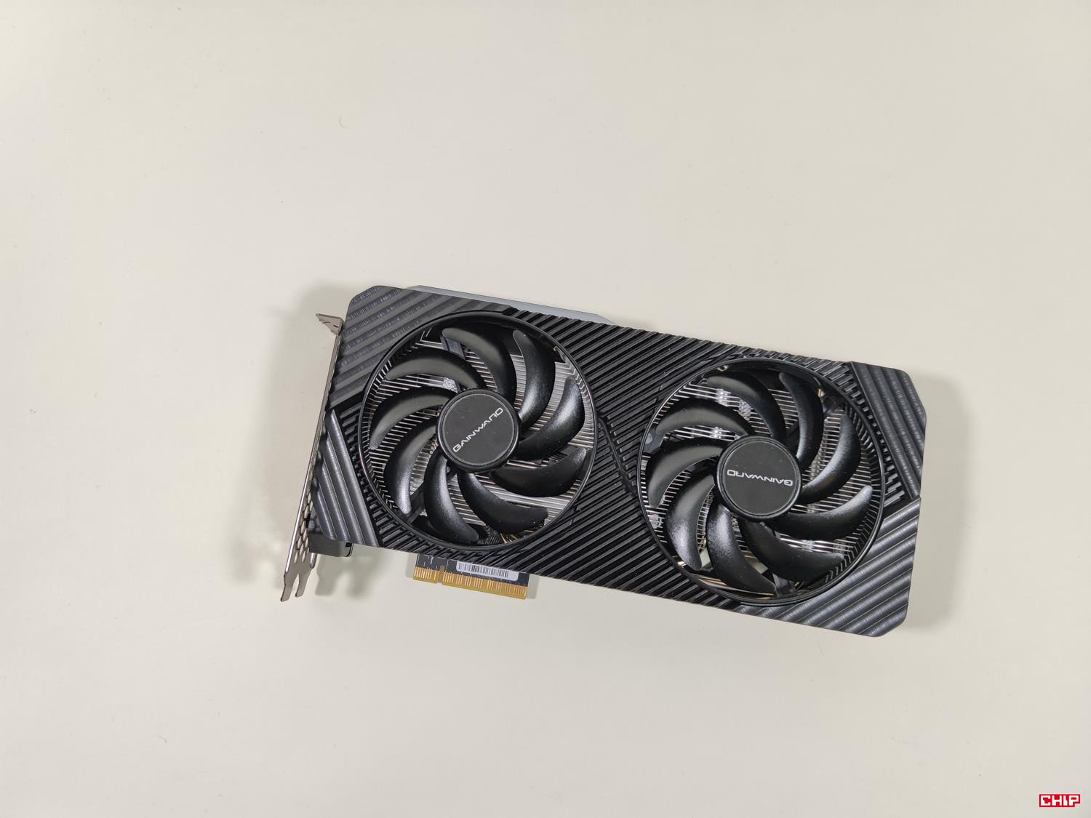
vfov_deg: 54.9
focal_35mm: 25
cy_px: 409
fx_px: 788
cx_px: 546
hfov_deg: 69.4
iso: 80
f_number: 1.85
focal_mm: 6.78
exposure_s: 1/100
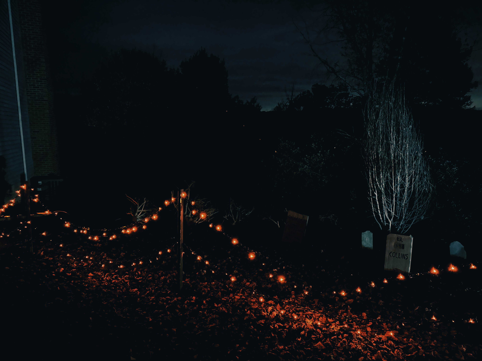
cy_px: 180
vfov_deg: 56.8
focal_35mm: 24
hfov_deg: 71.6
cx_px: 241
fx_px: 334
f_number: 1.78
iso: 12500
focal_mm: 6.76
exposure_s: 1/15
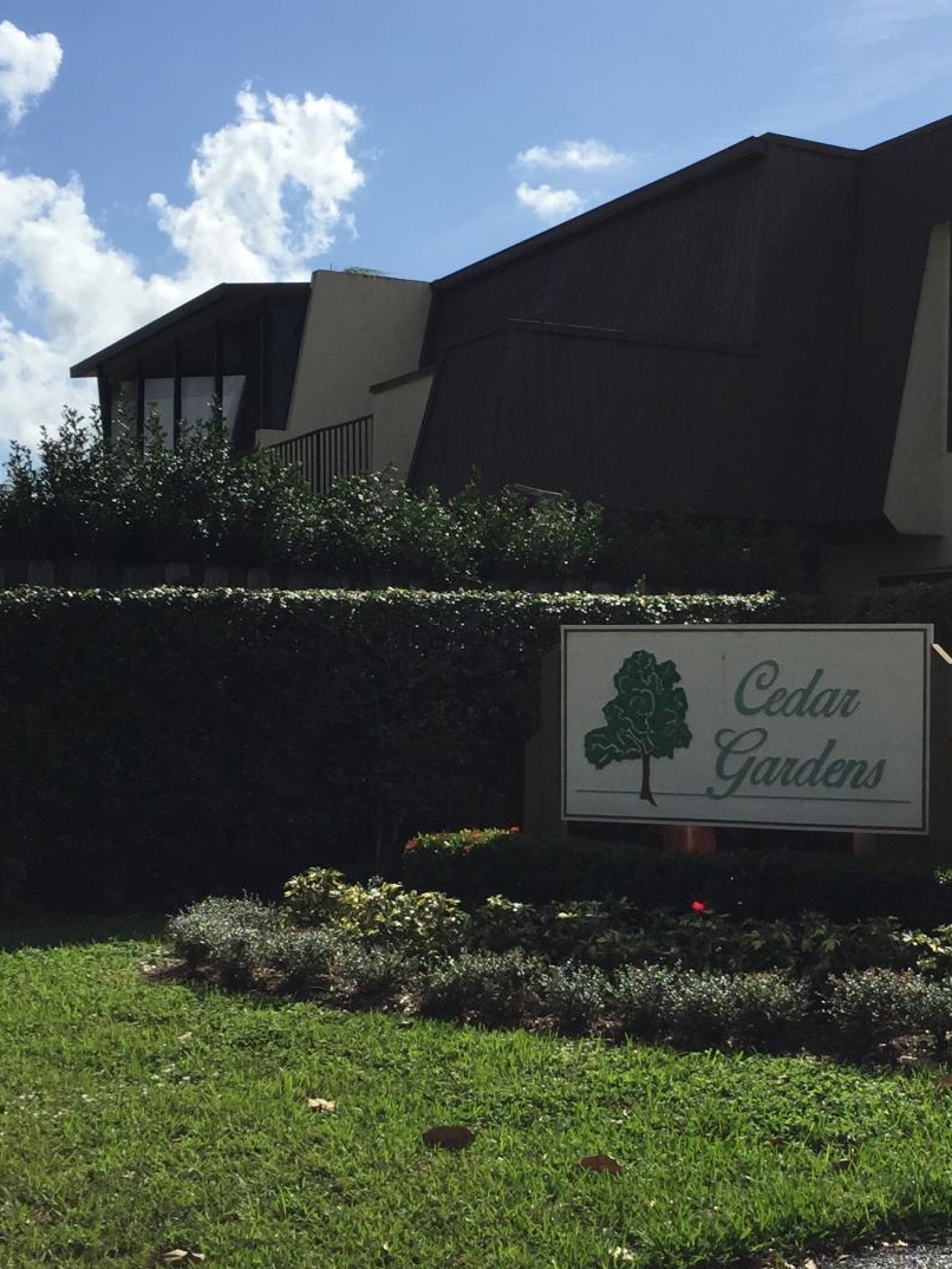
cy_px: 786
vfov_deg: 35.4
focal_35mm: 54
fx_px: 1979
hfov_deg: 26.5
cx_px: 767
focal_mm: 4.15
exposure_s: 1/3597
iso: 32
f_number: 2.2
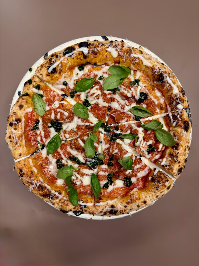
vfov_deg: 71.6
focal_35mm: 24
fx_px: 184
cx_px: 100
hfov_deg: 56.8
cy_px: 133
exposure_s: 1/50
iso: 160
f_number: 1.78
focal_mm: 6.76
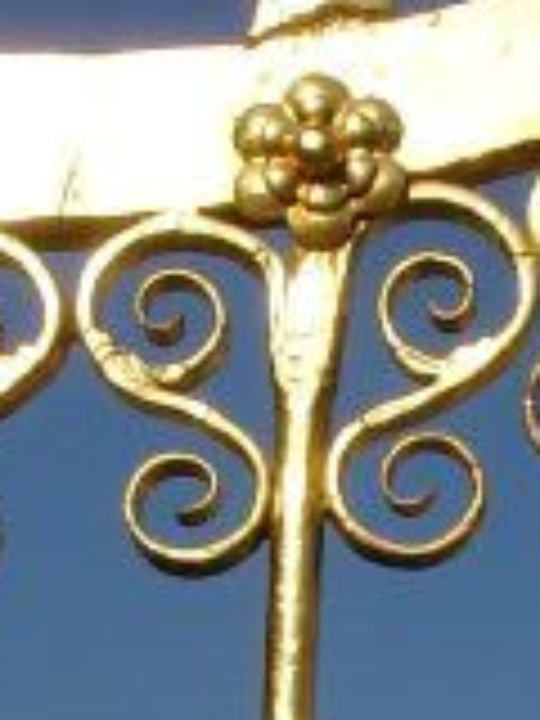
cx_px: 680
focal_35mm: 170
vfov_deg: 11.3
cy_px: 927
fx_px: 3536
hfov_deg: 8.6
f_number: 8
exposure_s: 1/683
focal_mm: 7.13
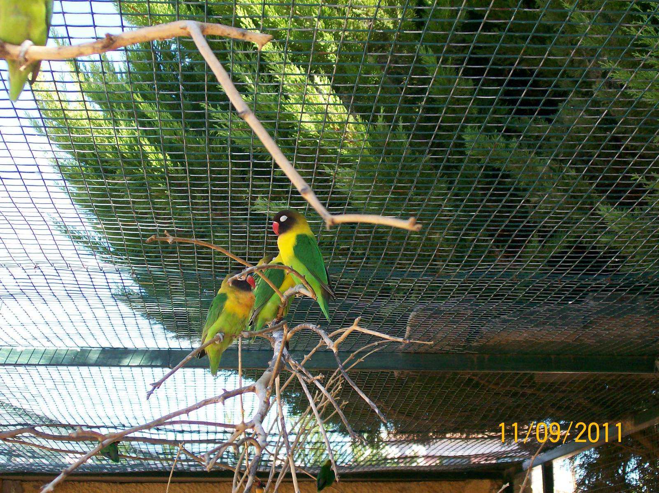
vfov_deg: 21.0
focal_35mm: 70
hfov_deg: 27.8
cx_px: 330
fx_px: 1332
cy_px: 246
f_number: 3.8
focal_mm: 11.6
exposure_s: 1/142
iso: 80
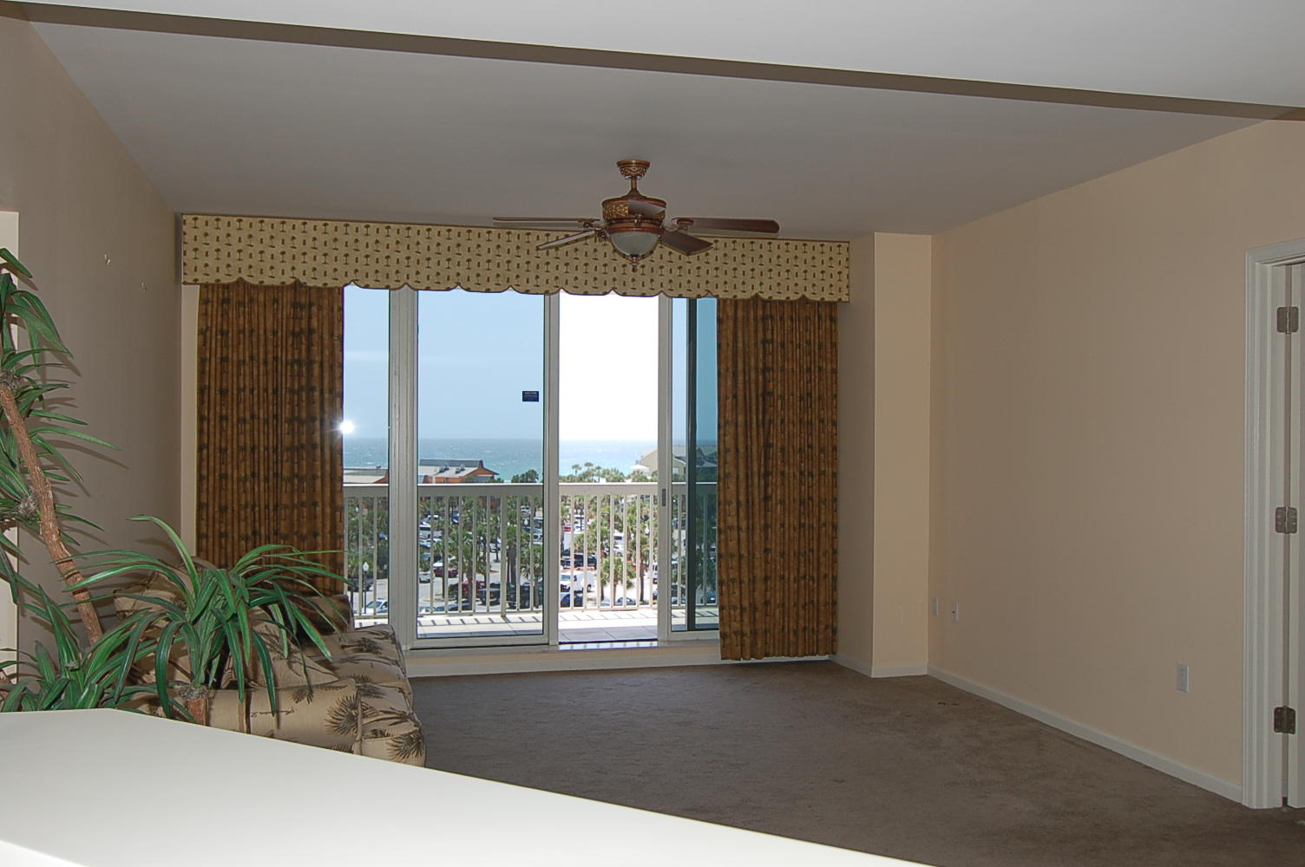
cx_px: 652
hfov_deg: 57.3
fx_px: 1195
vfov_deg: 39.9
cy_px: 434
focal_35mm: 33
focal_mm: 22
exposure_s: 1/500
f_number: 5.6
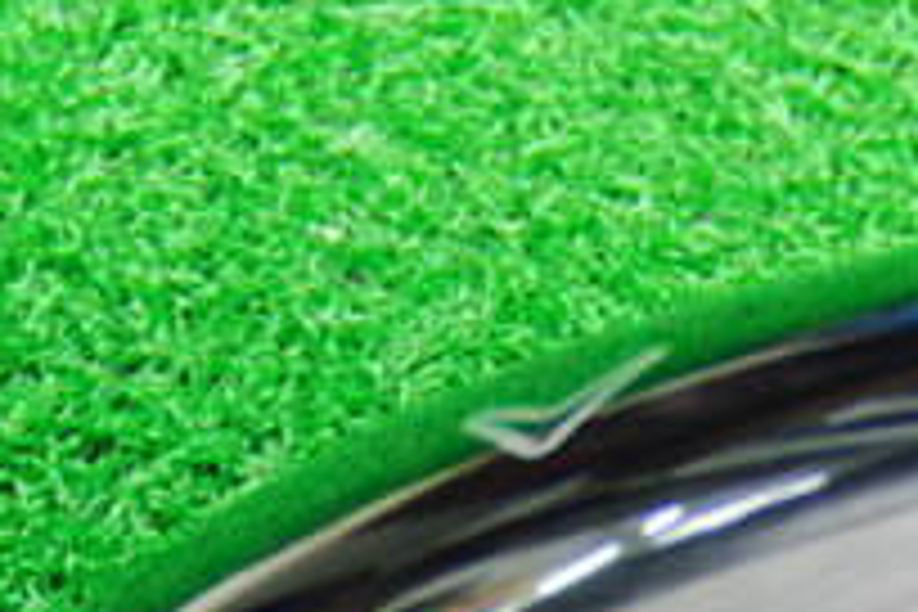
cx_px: 927
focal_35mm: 121
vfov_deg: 10.7
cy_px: 1076
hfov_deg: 16.6
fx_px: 3085
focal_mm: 6.42
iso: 400
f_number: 3.6
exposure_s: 1/13
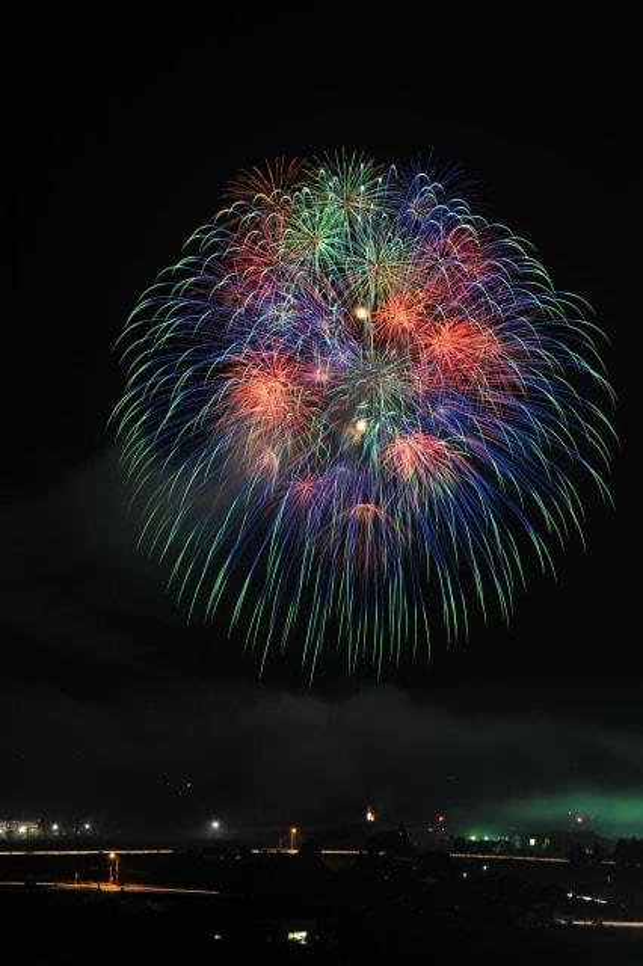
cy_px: 483
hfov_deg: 13.4
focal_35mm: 102
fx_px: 2735
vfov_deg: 20.0
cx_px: 322
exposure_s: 33.8
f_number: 16
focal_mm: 102
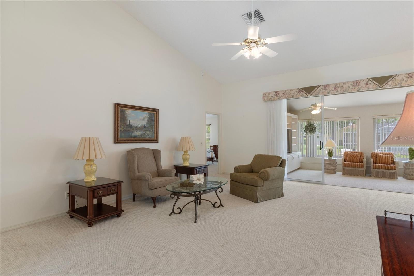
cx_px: 207
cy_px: 138
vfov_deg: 67.4
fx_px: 207
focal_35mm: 18
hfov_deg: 90.0
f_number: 8
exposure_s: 1/3
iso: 250
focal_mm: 12
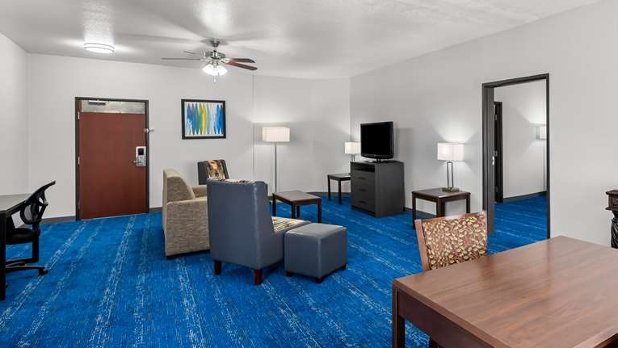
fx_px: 356
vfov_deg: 51.8
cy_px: 138
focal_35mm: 22
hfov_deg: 79.9
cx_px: 399
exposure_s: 1/10
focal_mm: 15.5
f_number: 8
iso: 400
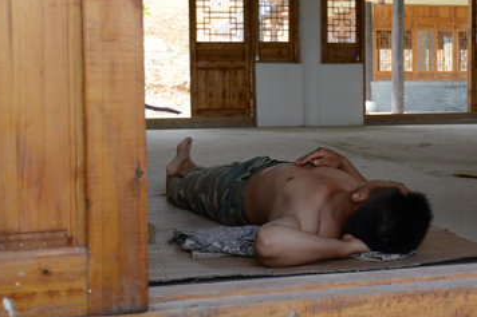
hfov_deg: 33.4
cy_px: 135
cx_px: 343
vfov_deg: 23.0
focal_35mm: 59
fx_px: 781
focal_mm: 35
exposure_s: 1/125
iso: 160
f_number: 5.6
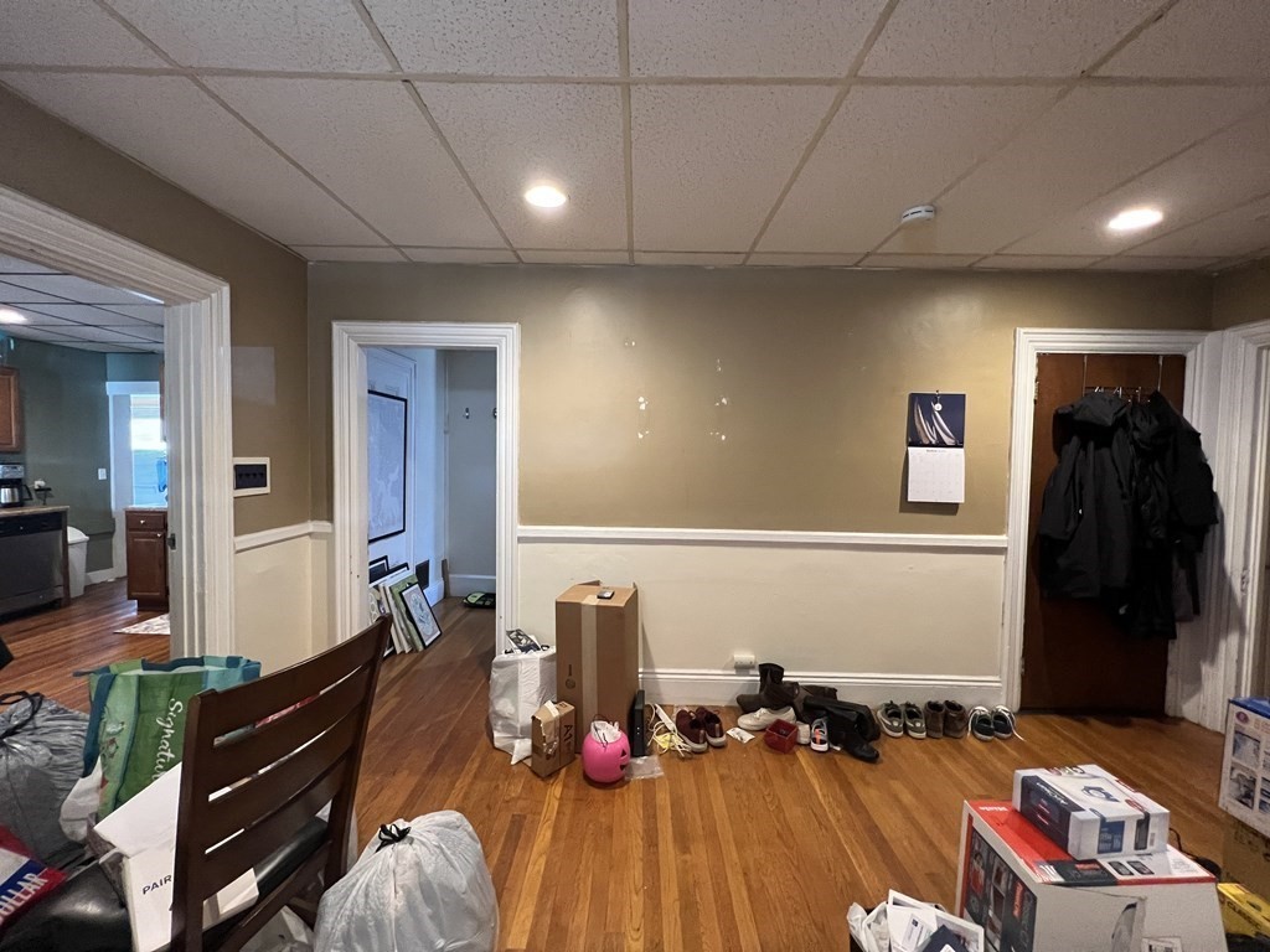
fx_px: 477
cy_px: 476
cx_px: 635
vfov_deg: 89.9
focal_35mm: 13
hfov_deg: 106.2
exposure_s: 1/60
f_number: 1.8
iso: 500
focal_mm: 1.57
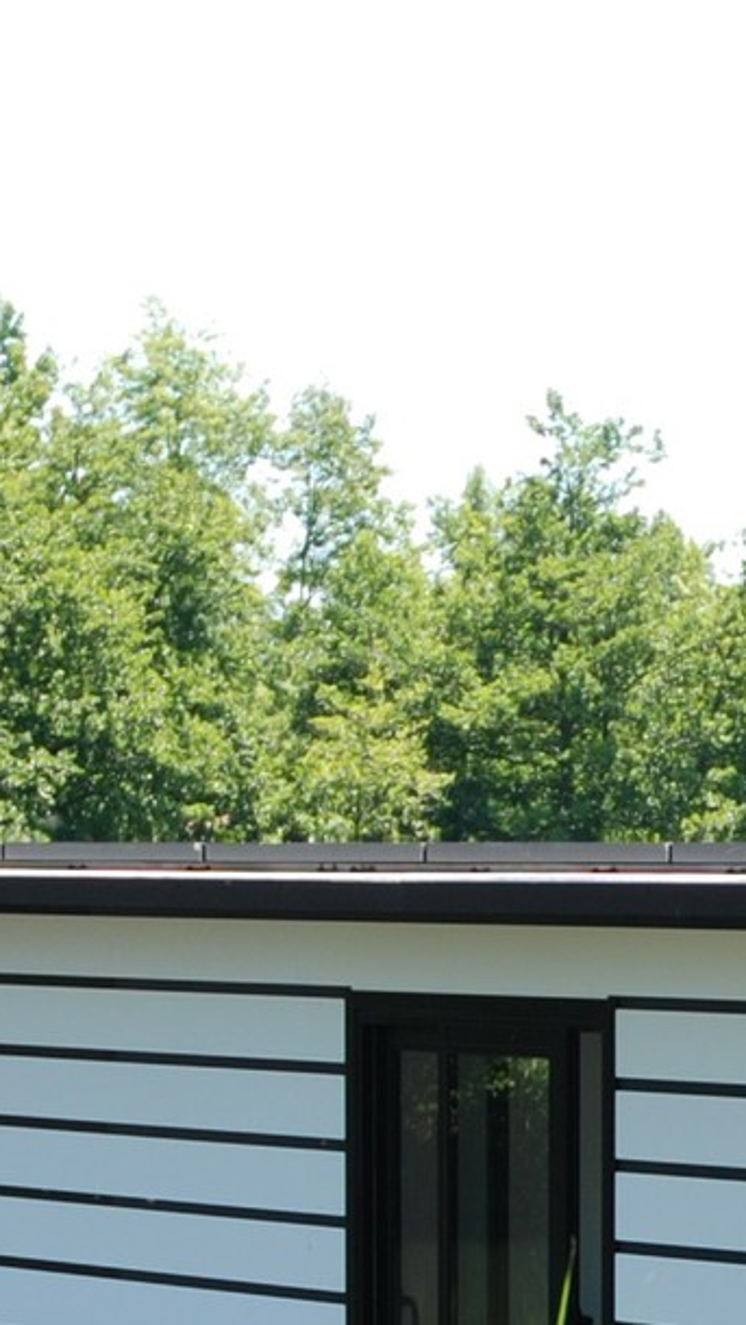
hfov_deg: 6.0
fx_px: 7032
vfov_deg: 10.6
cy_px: 1545
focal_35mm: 200
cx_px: 1385
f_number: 5.6
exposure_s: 1/125
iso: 100
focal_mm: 31
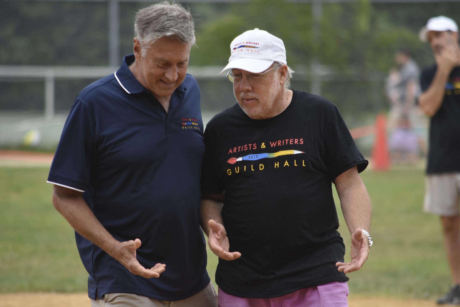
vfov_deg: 3.5
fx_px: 4983
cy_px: 154
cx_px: 230
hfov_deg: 5.3
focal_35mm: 390
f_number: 5.6
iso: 1400
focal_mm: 260
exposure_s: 1/1000
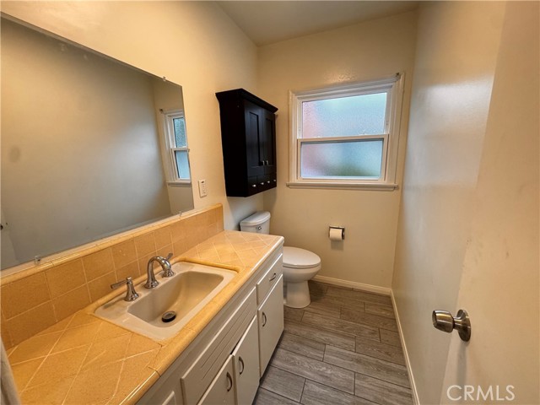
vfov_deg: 85.7
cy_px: 202
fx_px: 218
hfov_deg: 102.1
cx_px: 270
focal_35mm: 14
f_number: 2.2
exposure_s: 1/120
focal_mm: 2.22
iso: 320
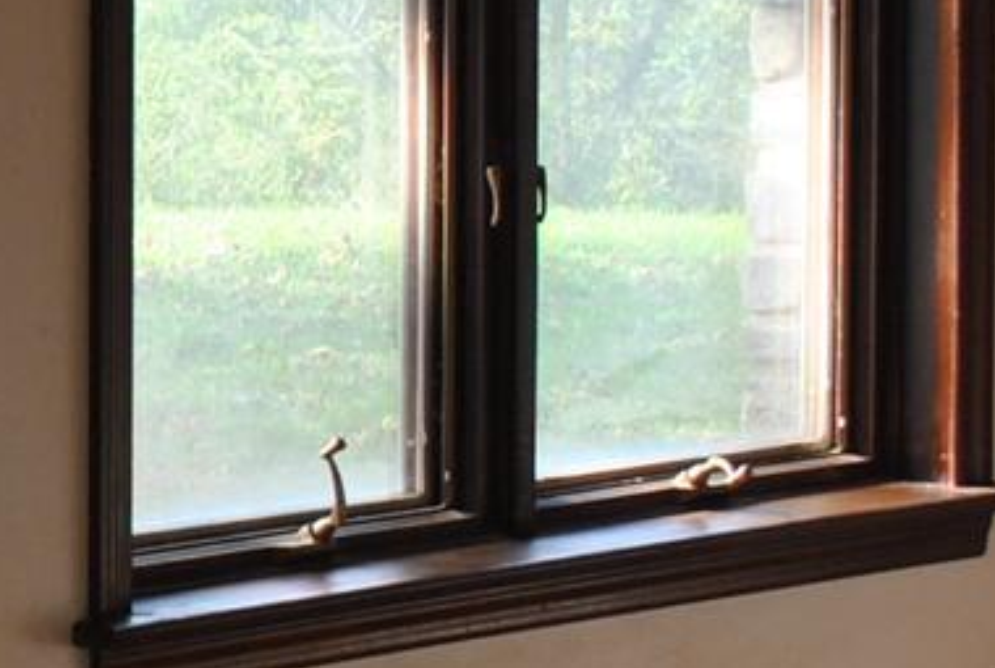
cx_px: -560
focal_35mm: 194
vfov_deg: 7.1
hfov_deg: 10.2
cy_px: 220
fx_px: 5372
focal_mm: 24
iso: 200
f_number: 5
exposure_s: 1/100
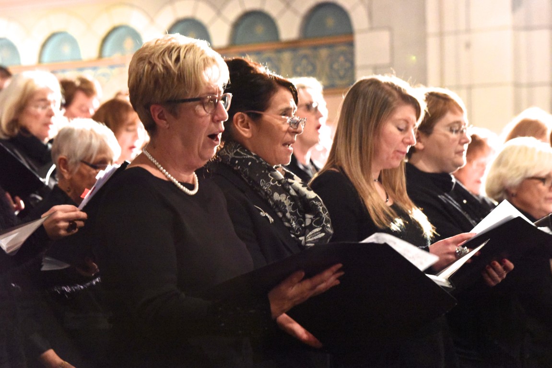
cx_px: 276
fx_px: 1994
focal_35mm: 130
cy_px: 184
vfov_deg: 10.6
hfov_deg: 15.8
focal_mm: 130
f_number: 4.5
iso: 12800
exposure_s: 1/100
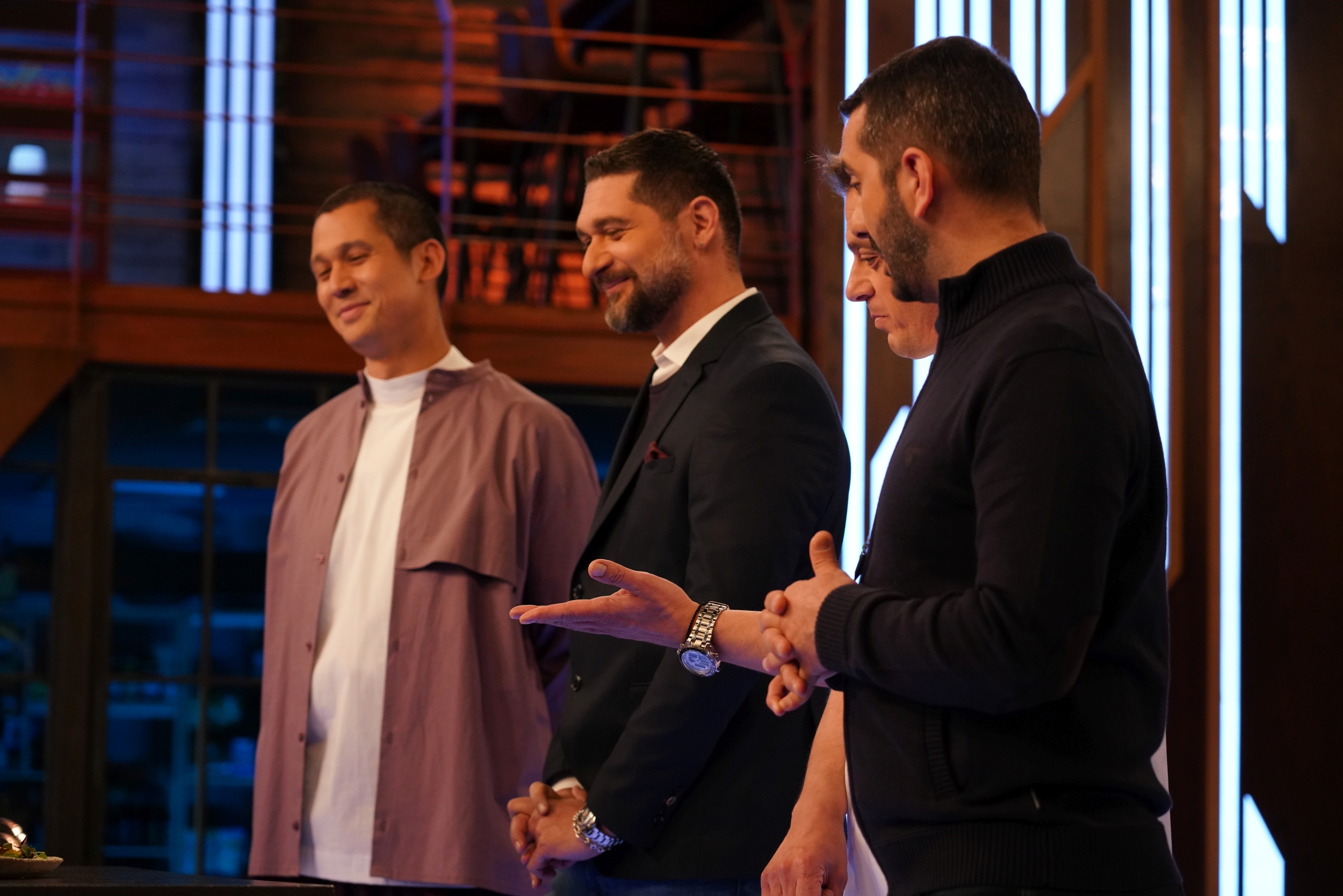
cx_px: 672
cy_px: 448
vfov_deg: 13.0
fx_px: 3918
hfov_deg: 19.5
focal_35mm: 105
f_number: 4.5
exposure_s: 1/200
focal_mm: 105
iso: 3200
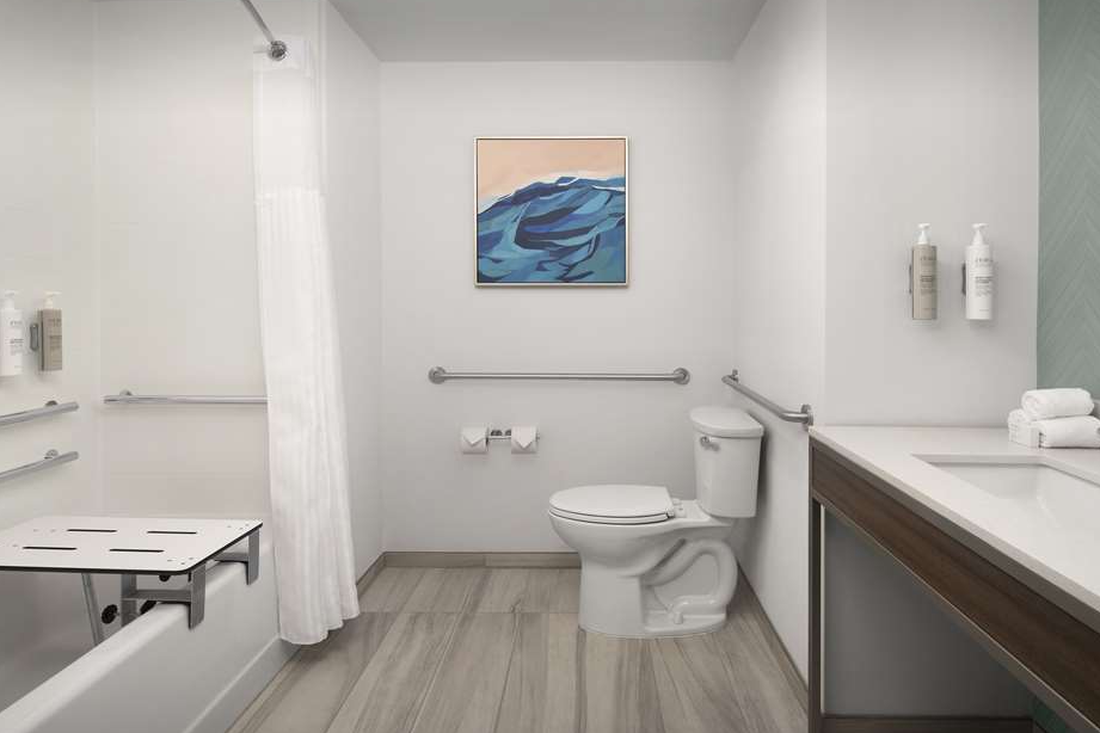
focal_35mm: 20
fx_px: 611
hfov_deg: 83.9
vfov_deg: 61.9
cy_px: 371
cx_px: 587
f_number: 11
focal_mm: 18
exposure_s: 1
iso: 50
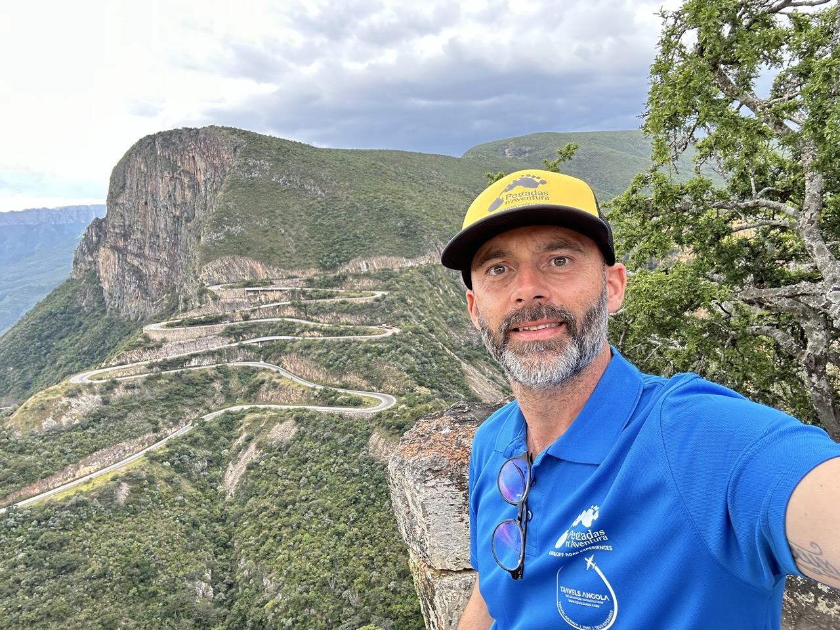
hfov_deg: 73.9
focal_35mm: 23
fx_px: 558
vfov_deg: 58.9
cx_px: 420
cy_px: 315
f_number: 1.9
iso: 40
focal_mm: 2.69
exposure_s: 1/121
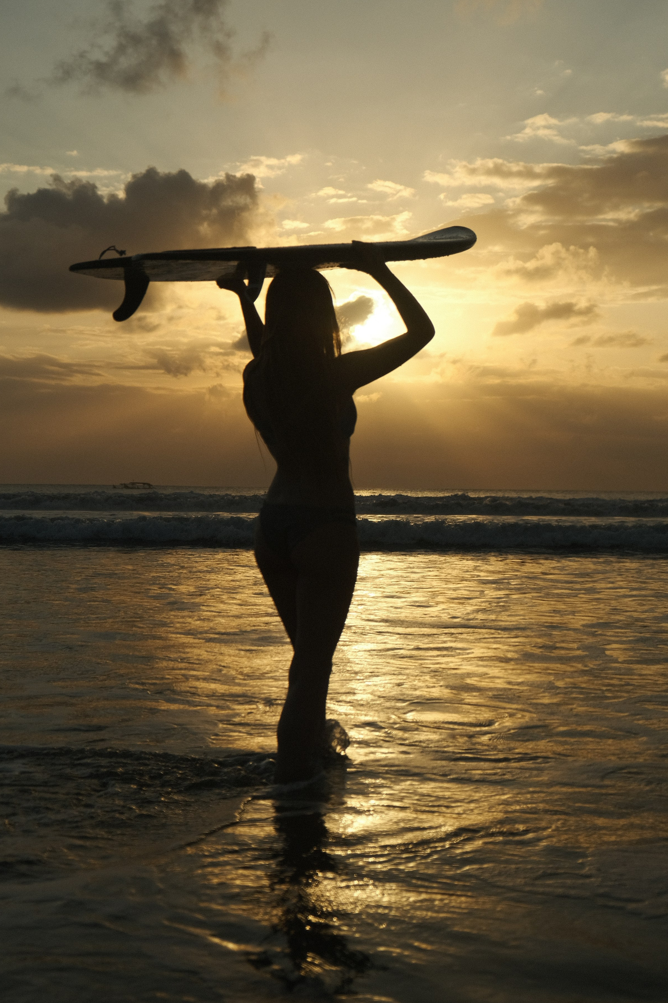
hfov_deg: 23.4
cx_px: 298
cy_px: 470
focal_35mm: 58
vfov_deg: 34.5
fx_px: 1614
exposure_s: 1/2400
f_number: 4
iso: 400
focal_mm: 34.3
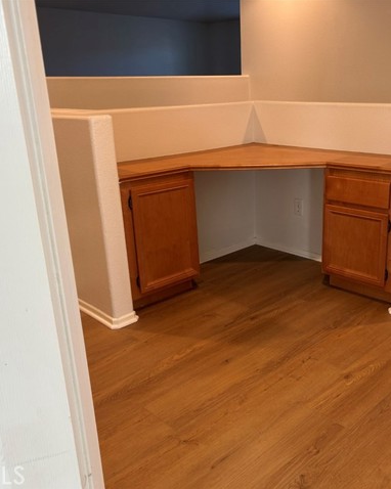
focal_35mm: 34
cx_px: 262
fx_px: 492
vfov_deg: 52.9
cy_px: 244
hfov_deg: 42.7
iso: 80
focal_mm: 5.7
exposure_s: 1/60
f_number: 1.5
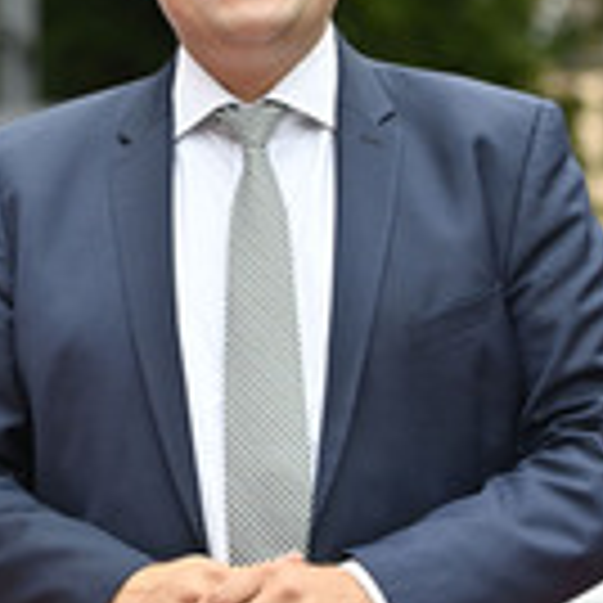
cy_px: 351
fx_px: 4395
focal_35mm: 223
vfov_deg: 7.8
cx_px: -88
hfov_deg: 7.8
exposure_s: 1/500
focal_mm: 78
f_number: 2.8
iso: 500
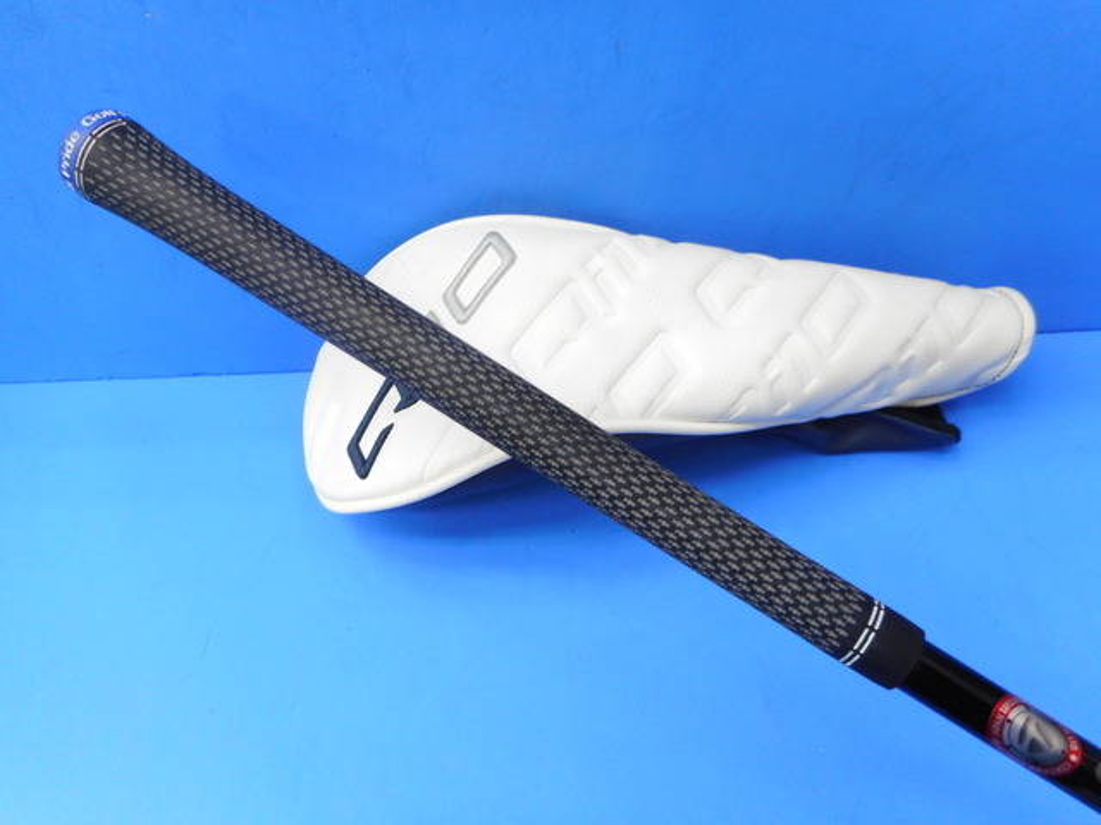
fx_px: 795
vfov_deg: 54.9
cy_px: 412
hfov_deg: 69.4
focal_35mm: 25
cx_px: 550
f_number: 3.7
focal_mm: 4.5
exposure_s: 1/30
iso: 125
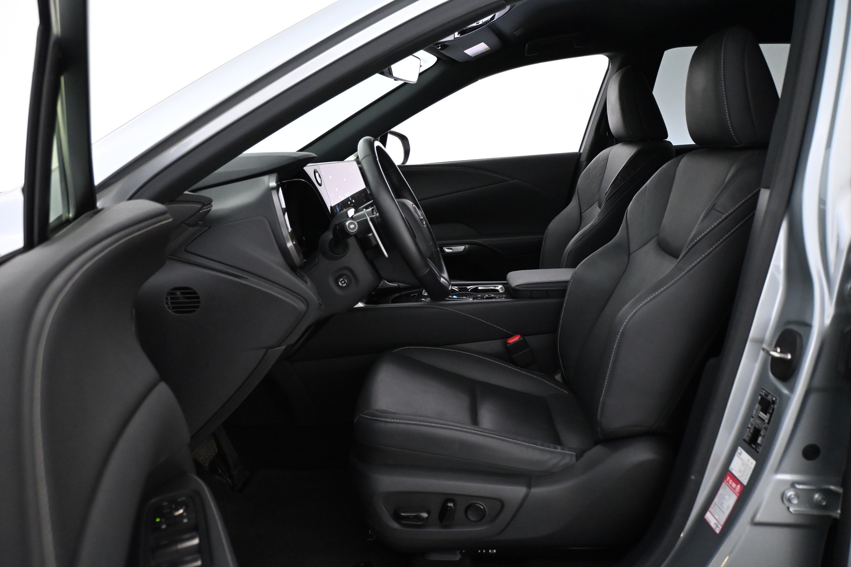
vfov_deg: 45.7
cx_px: 426
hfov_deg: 64.6
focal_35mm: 28
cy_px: 284
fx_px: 674
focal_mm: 19
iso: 3200
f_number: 3.8
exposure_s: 1/60
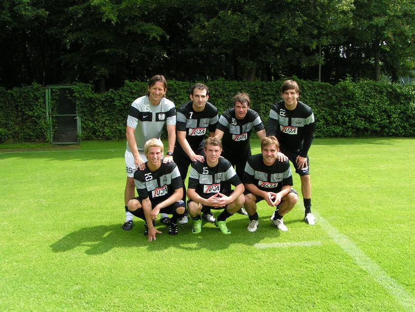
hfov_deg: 49.0
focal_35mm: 38
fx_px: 456
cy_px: 156
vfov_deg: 37.7
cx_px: 208
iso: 50
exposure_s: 1/160
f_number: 5.6
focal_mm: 5.8
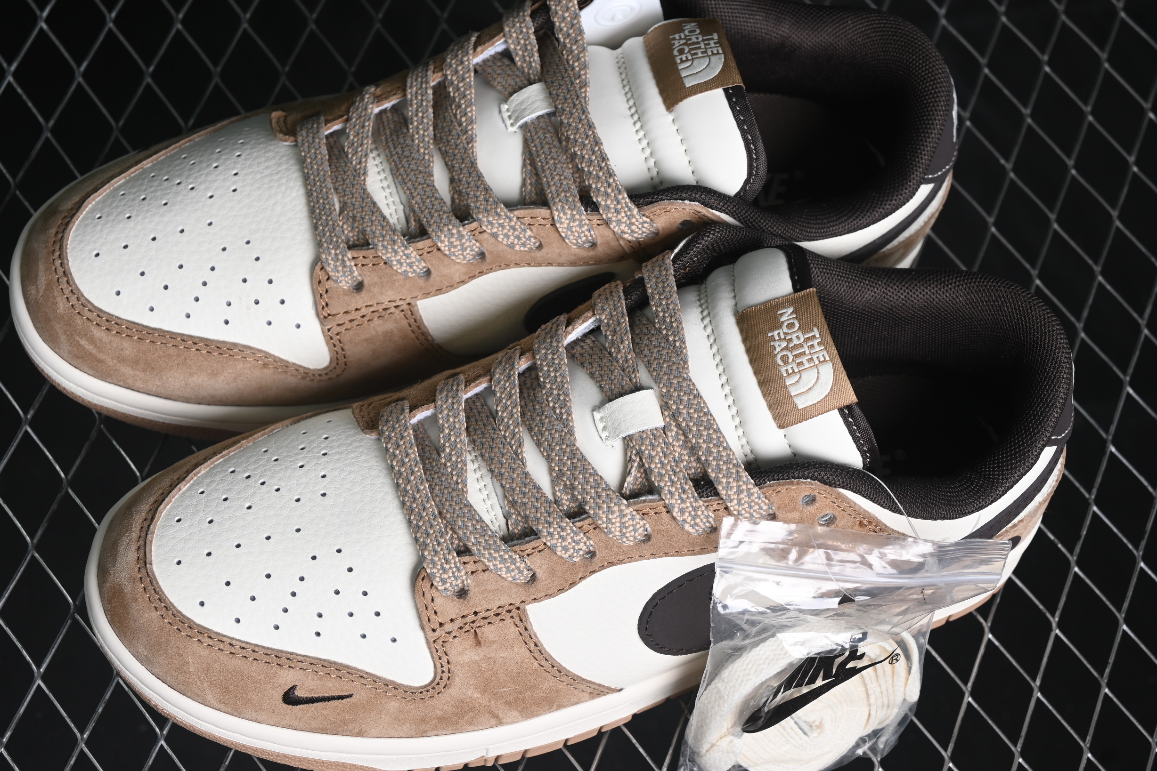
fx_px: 2732
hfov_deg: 23.9
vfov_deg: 16.1
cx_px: 540
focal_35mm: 85
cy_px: 367
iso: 160
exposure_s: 1/60
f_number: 7.1
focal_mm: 50
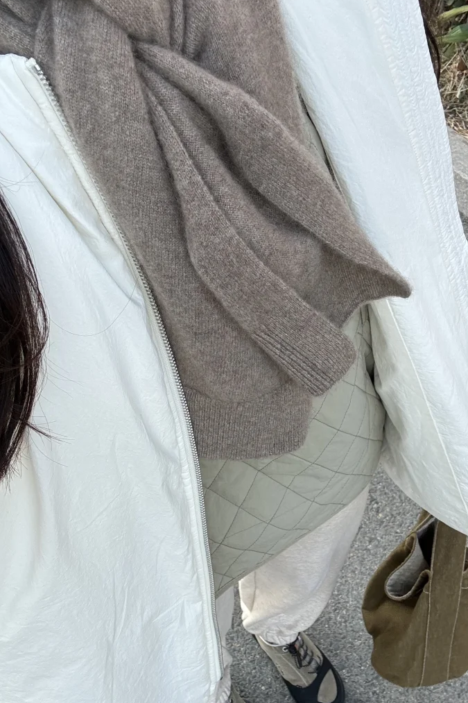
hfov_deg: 38.8
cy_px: 389
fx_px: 663
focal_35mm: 34
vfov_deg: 55.7
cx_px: 208
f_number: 1.9
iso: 25
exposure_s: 1/258
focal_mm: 2.69
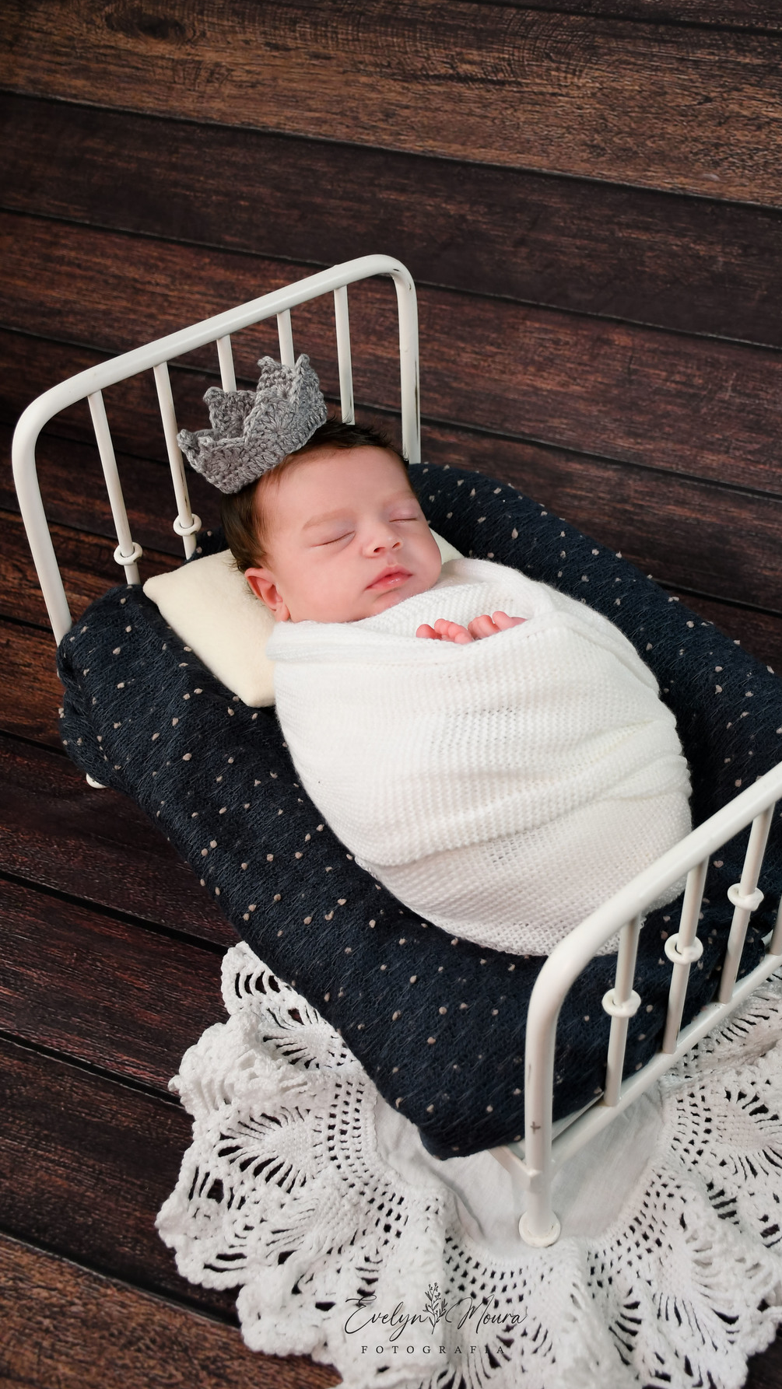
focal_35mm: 38
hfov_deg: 31.1
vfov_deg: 52.8
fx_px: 1400
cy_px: 690
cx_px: 461
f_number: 3.8
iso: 640
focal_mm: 24
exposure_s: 1/200
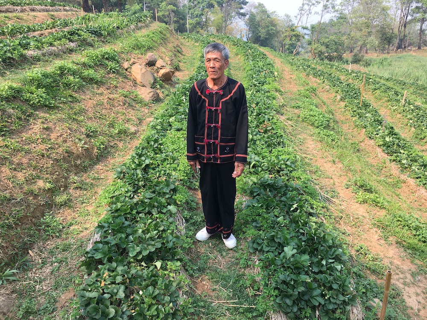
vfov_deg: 48.2
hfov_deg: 61.7
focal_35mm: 29
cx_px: 214
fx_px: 358
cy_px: 160
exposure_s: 1/444
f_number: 2.2
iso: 25
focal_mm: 4.15
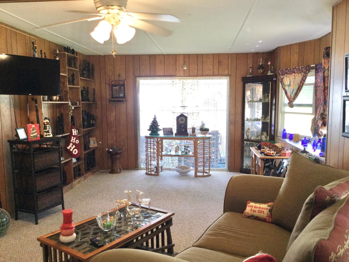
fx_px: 313
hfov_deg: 58.4
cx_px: 174
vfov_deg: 45.4
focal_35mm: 31
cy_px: 131
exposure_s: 1/30
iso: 50
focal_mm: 3.3
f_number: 2.4
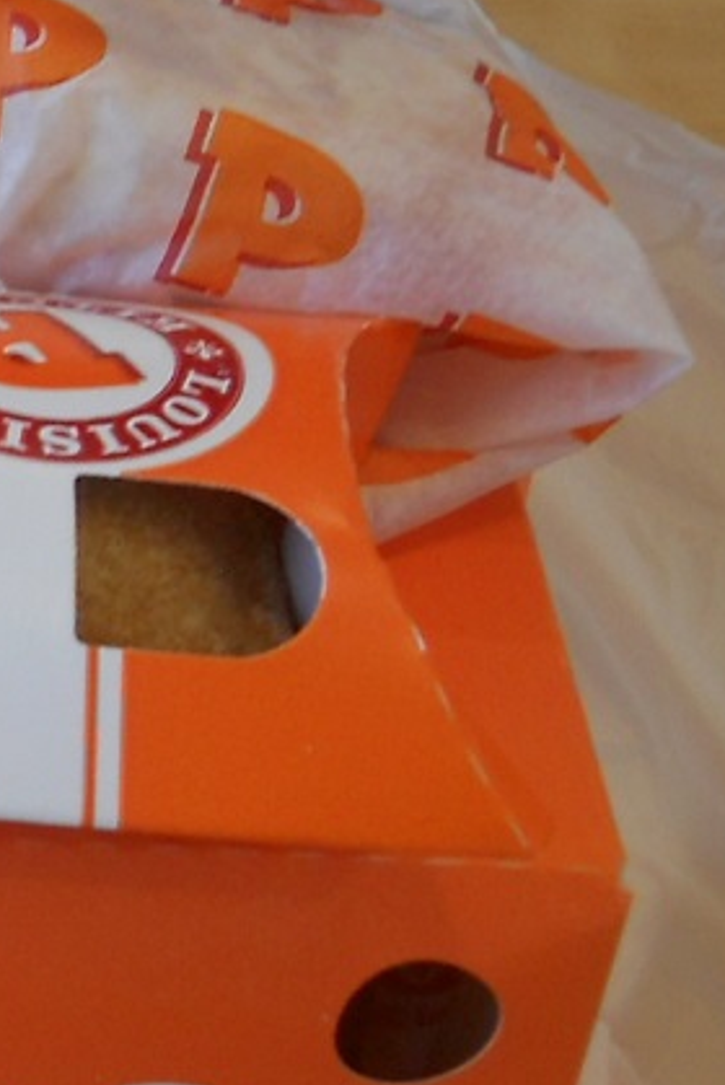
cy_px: 269
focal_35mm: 125
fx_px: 3770
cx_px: -845
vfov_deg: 16.3
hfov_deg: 10.0
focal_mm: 6.72
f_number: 3.1
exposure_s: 1/50
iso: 80
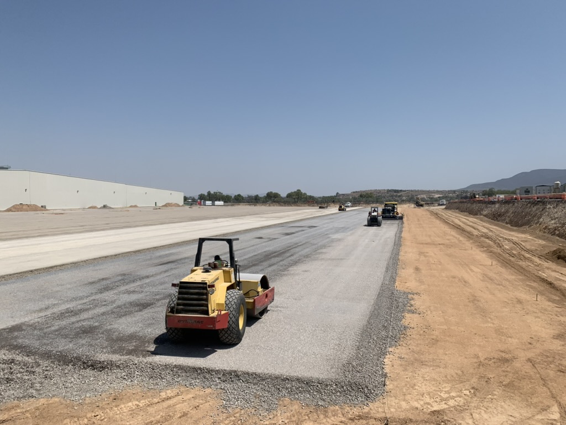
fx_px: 425
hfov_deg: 67.3
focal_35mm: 26
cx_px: 283
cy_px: 212
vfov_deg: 53.1
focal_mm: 4.25
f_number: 1.8
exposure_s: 1/4673
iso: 25
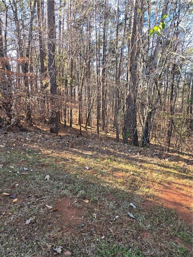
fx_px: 171
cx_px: 96
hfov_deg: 58.9
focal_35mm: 23
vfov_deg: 73.9
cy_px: 128
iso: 40
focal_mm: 5.4
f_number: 1.8
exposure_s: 1/120
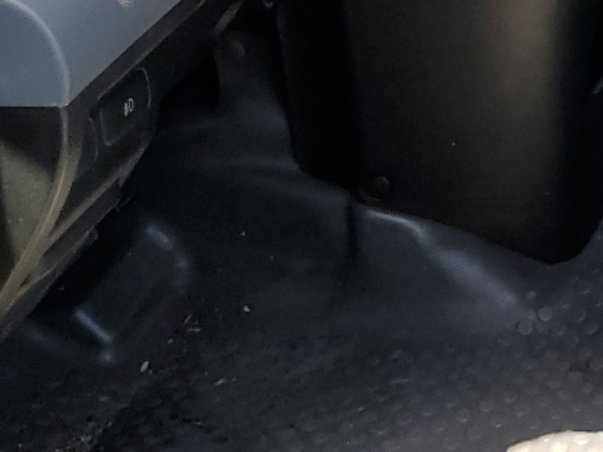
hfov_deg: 18.0
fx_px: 1759
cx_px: 805
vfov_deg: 14.4
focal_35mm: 101
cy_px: -18
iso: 50
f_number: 1.5
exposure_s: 1/556
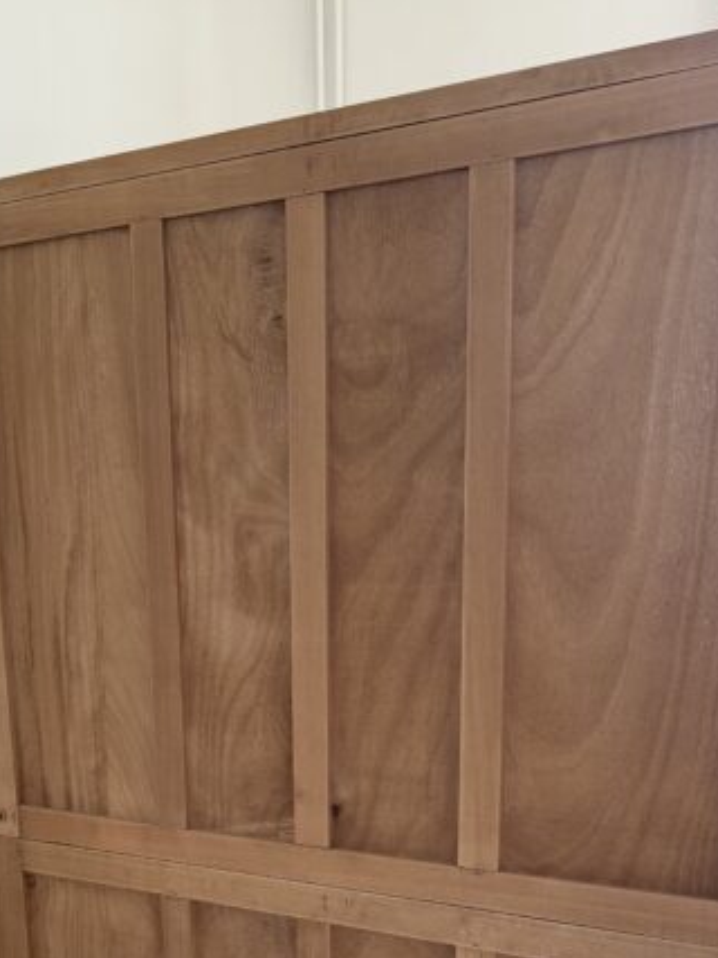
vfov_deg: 39.9
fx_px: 1245
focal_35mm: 45
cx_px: 258
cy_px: 803
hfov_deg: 32.0
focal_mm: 6.76
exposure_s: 1/60
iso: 250
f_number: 1.78
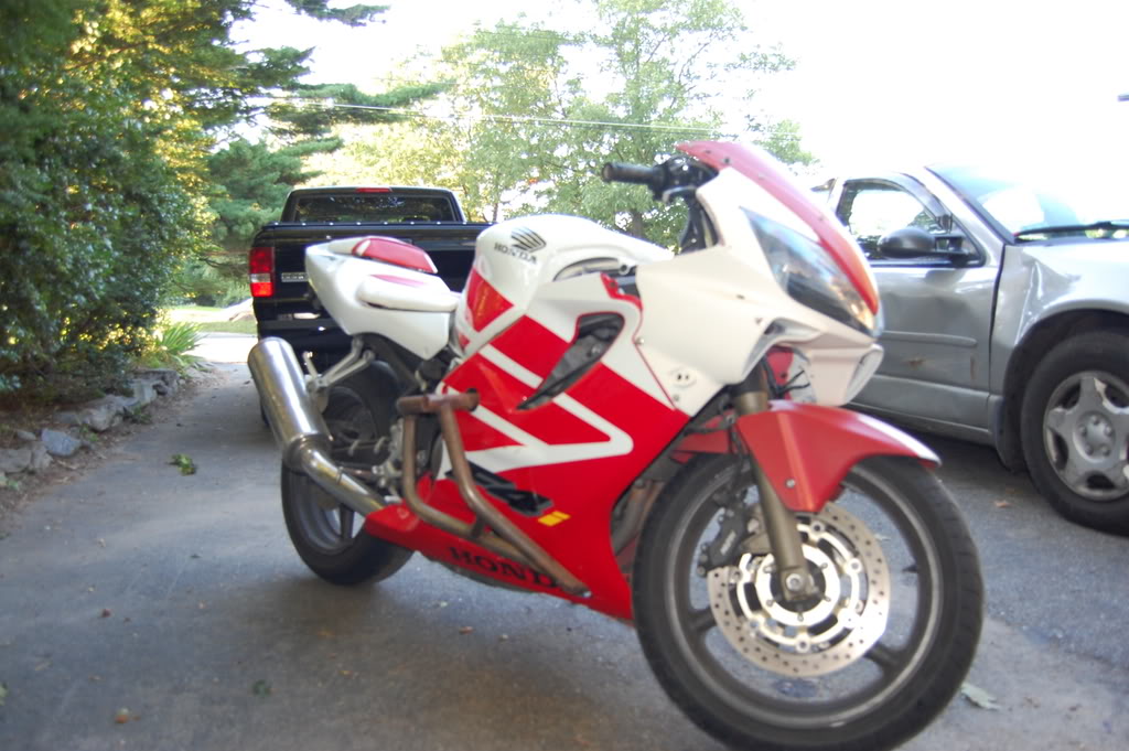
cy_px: 376
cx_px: 564
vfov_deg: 47.9
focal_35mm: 27
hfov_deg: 67.4
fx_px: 846
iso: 400
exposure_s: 1/60
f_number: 3.5
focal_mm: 18
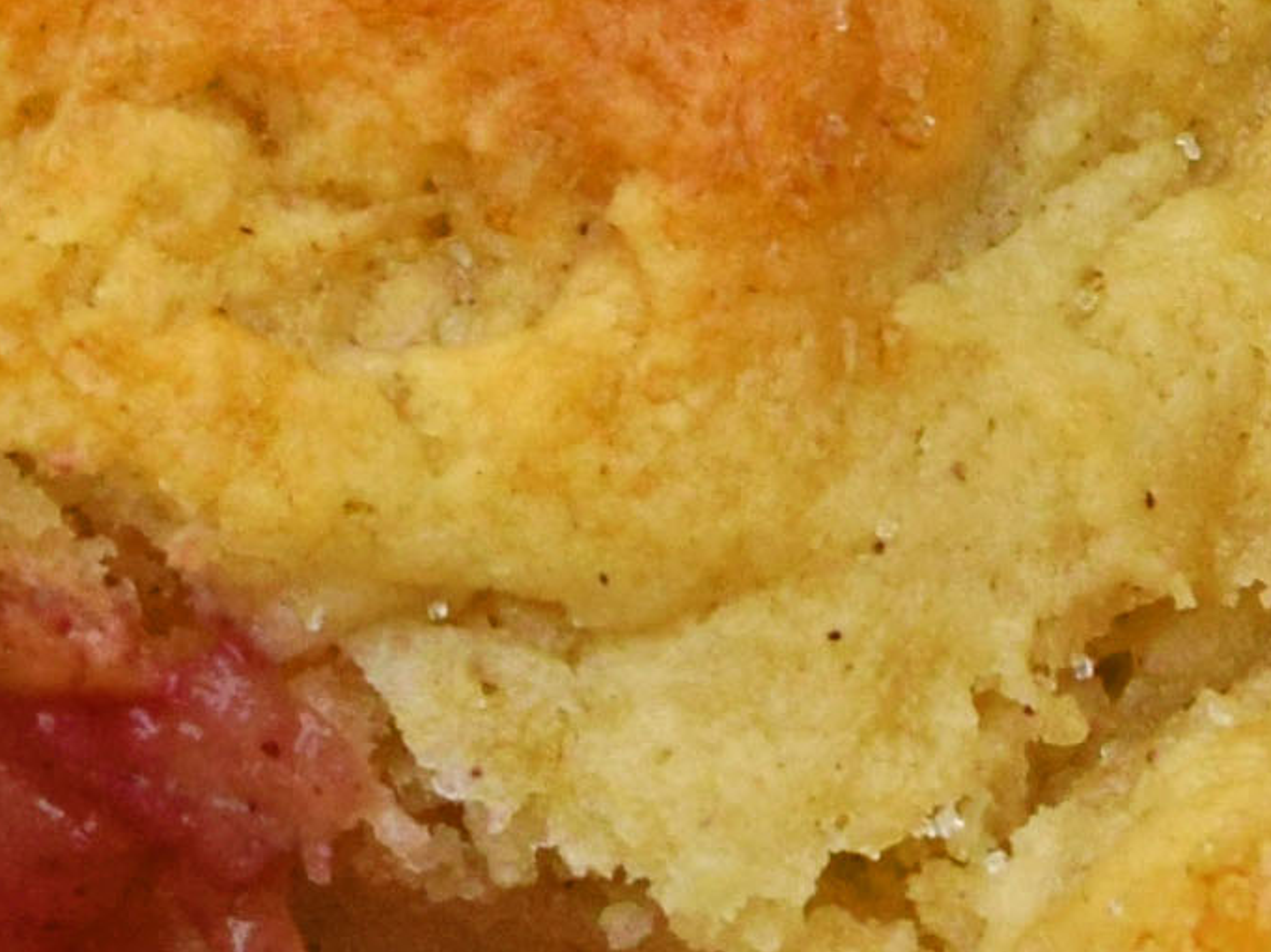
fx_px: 25660
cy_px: -616
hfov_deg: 2.8
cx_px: -782
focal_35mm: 699
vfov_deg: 2.1
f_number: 8
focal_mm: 55
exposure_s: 1/250
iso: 400
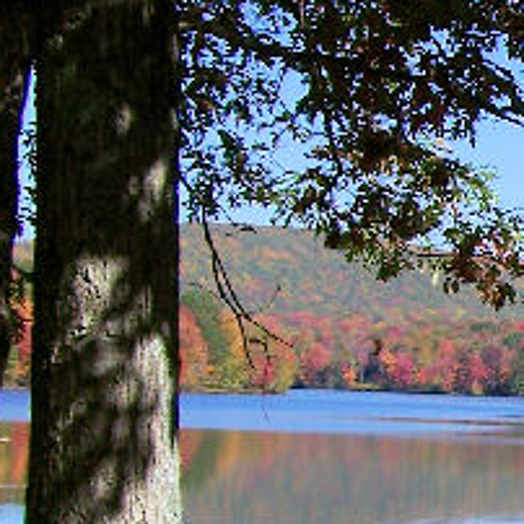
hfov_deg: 11.1
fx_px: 2569
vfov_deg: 11.6
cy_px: 367
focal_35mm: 150
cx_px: 820
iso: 64
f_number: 4
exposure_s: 1/500
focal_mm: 6.3
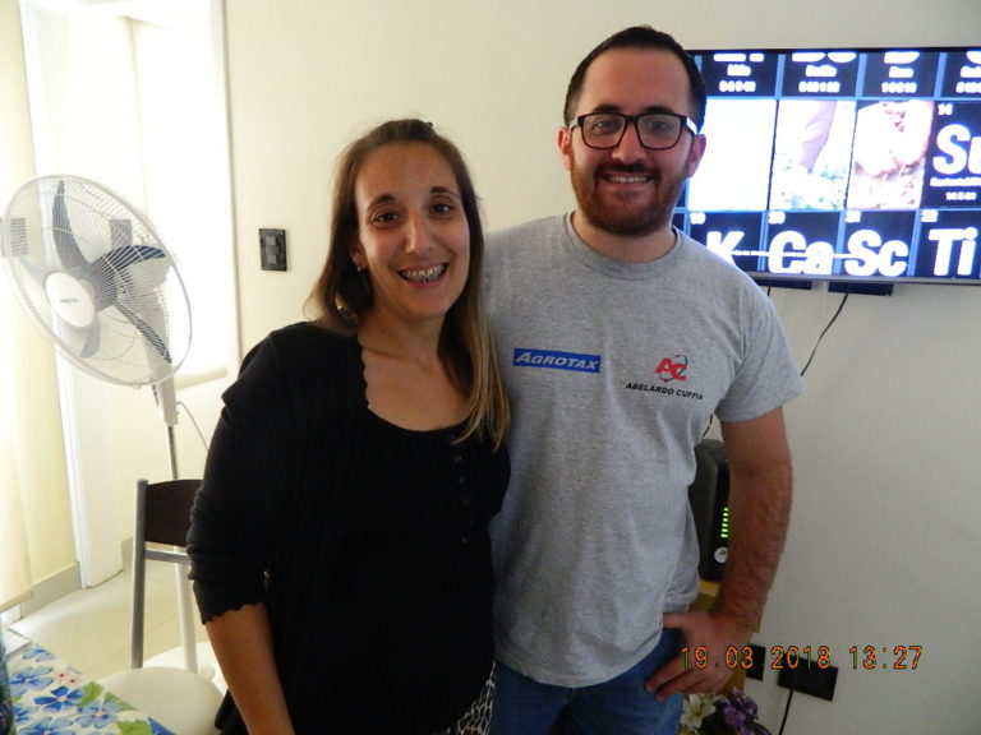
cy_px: 368
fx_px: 708
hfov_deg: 69.4
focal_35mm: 25
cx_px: 490
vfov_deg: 54.9
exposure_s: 1/8
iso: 400
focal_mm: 4.5
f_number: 3.1
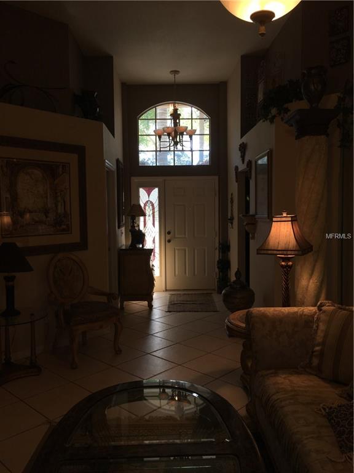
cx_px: 177
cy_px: 236
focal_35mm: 29
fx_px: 395
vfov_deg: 61.7
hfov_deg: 48.2
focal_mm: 4.15
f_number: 2.2
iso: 25
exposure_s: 1/46
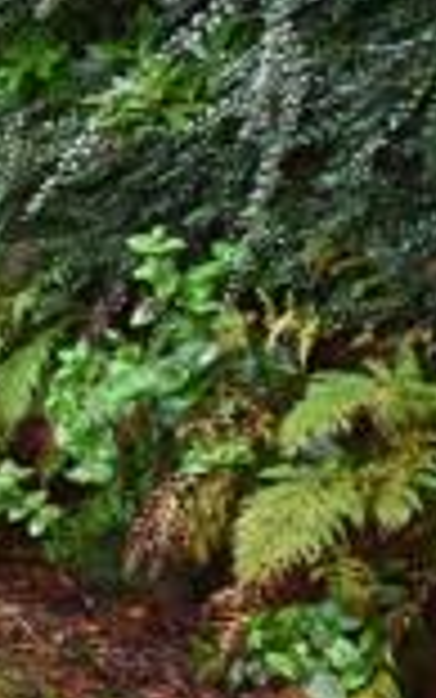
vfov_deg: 42.5
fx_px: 893
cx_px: -539
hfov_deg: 16.4
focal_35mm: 47
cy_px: 394
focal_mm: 10
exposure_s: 1/40
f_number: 4.5
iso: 100
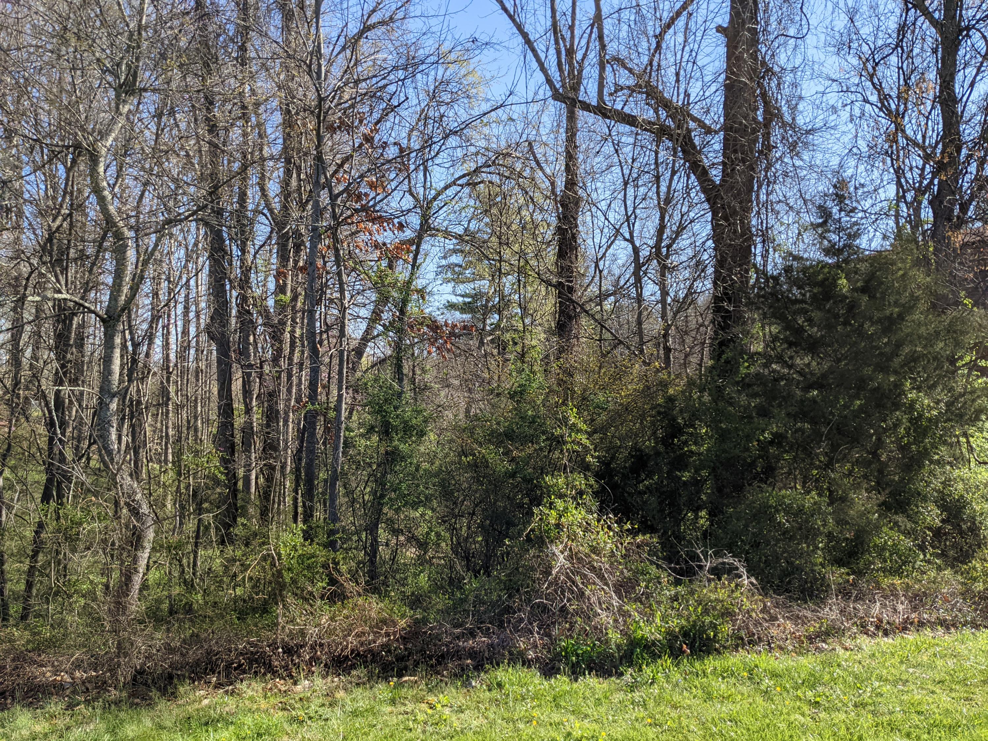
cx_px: 494
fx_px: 771
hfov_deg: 65.3
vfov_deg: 51.4
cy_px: 370
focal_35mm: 27
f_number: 1.73
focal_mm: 4.38
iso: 59
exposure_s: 1/1949
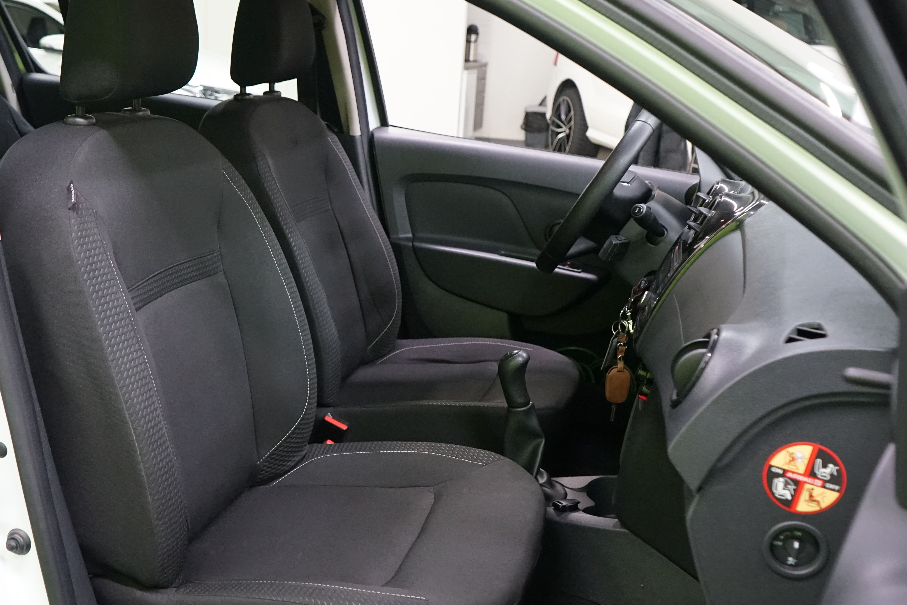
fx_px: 1008
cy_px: 312
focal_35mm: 40
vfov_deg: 33.4
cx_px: 326
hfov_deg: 47.9
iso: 4000
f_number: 5
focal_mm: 28
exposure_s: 1/60
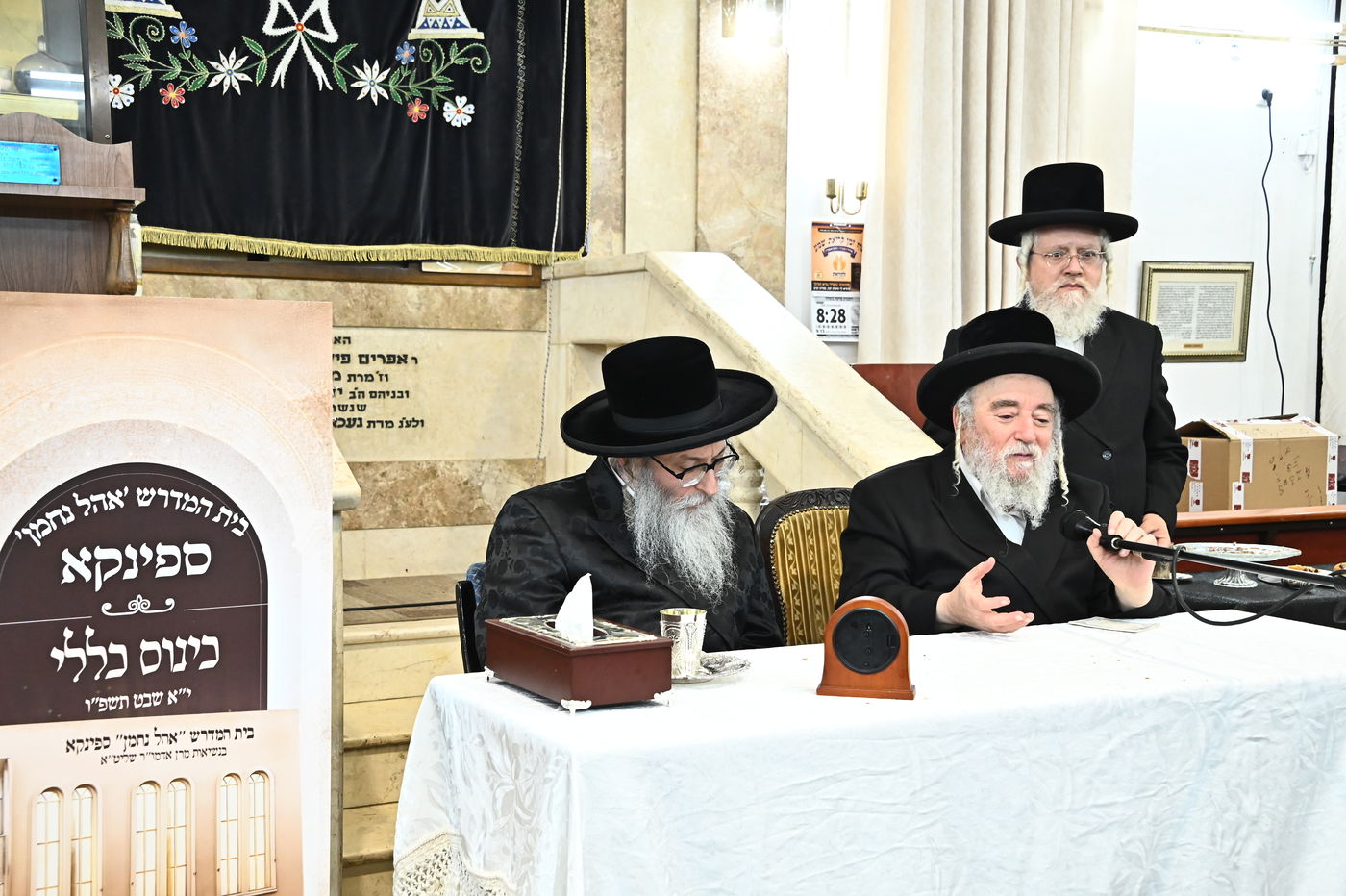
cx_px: 673
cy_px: 448
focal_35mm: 45
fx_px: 1682
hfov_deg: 43.6
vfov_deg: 29.8
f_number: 8
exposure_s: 1/200
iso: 4000
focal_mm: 45
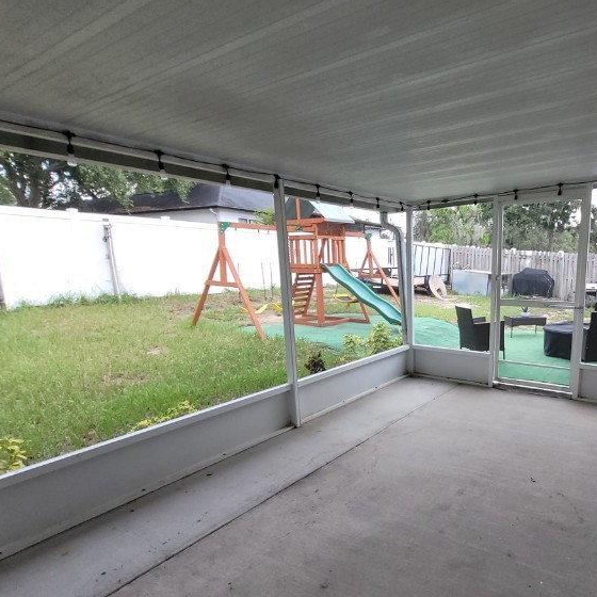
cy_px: 342
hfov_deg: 68.9
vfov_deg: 71.7
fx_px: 410
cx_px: 423
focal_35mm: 21
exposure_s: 1/120
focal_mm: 1.74
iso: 50
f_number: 2.2
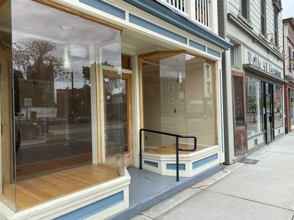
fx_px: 221
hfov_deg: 67.3
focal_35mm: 26
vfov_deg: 53.1
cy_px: 110
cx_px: 147
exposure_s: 1/890
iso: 32
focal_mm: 4.25
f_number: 1.8
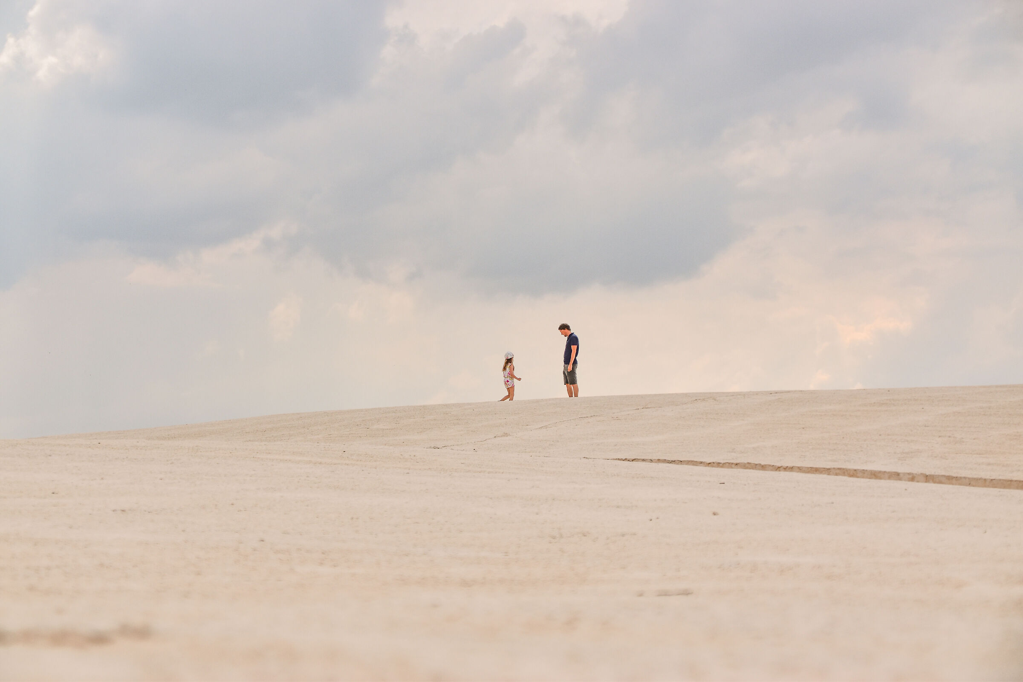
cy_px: 341
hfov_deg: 27.0
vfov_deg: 18.2
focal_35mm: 75
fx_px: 2131
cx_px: 512
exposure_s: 1/1250
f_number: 5.6
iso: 200
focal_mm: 50
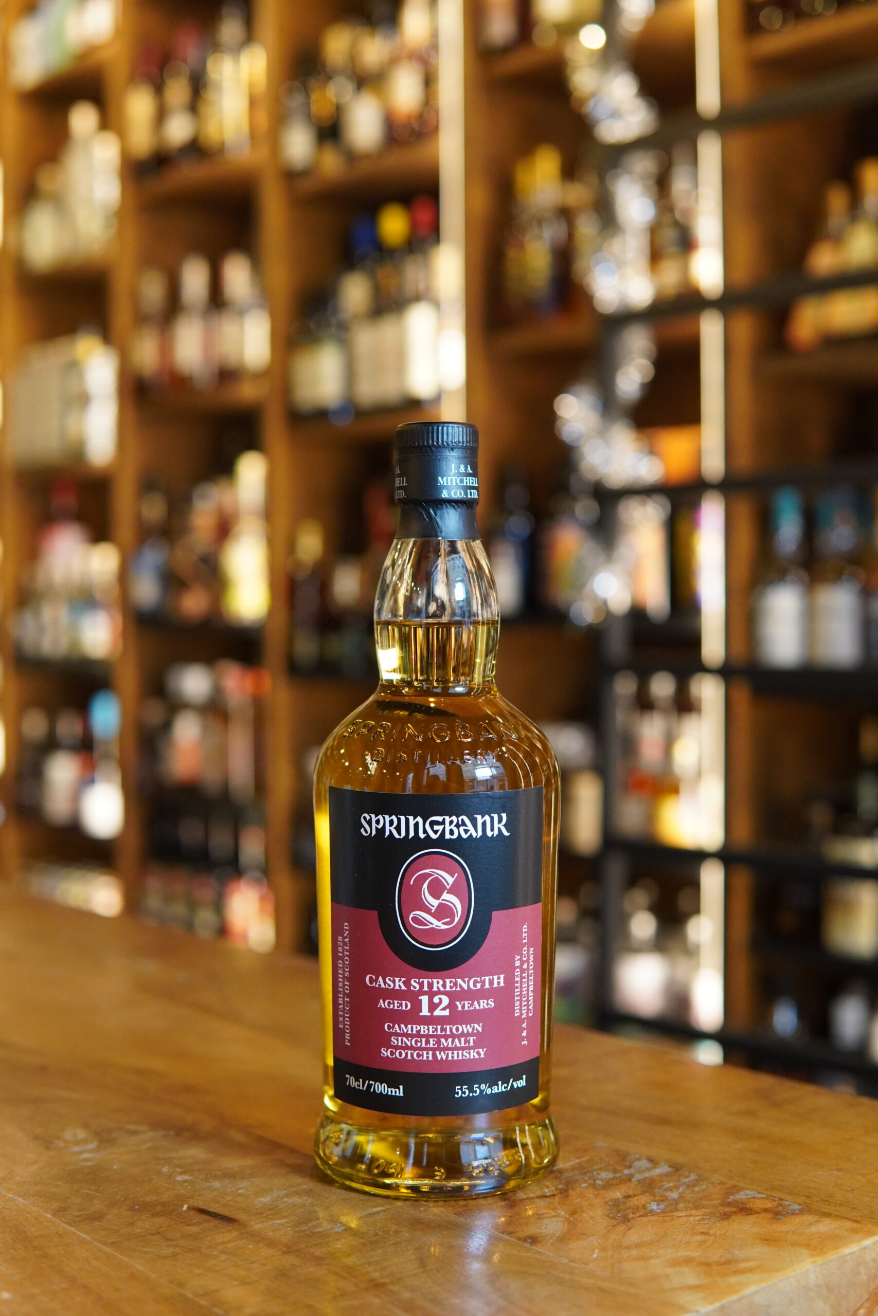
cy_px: 658
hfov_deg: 29.9
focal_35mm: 45
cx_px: 439
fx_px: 1646
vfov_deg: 43.6
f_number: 2.8
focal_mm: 30
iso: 1600
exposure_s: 1/160
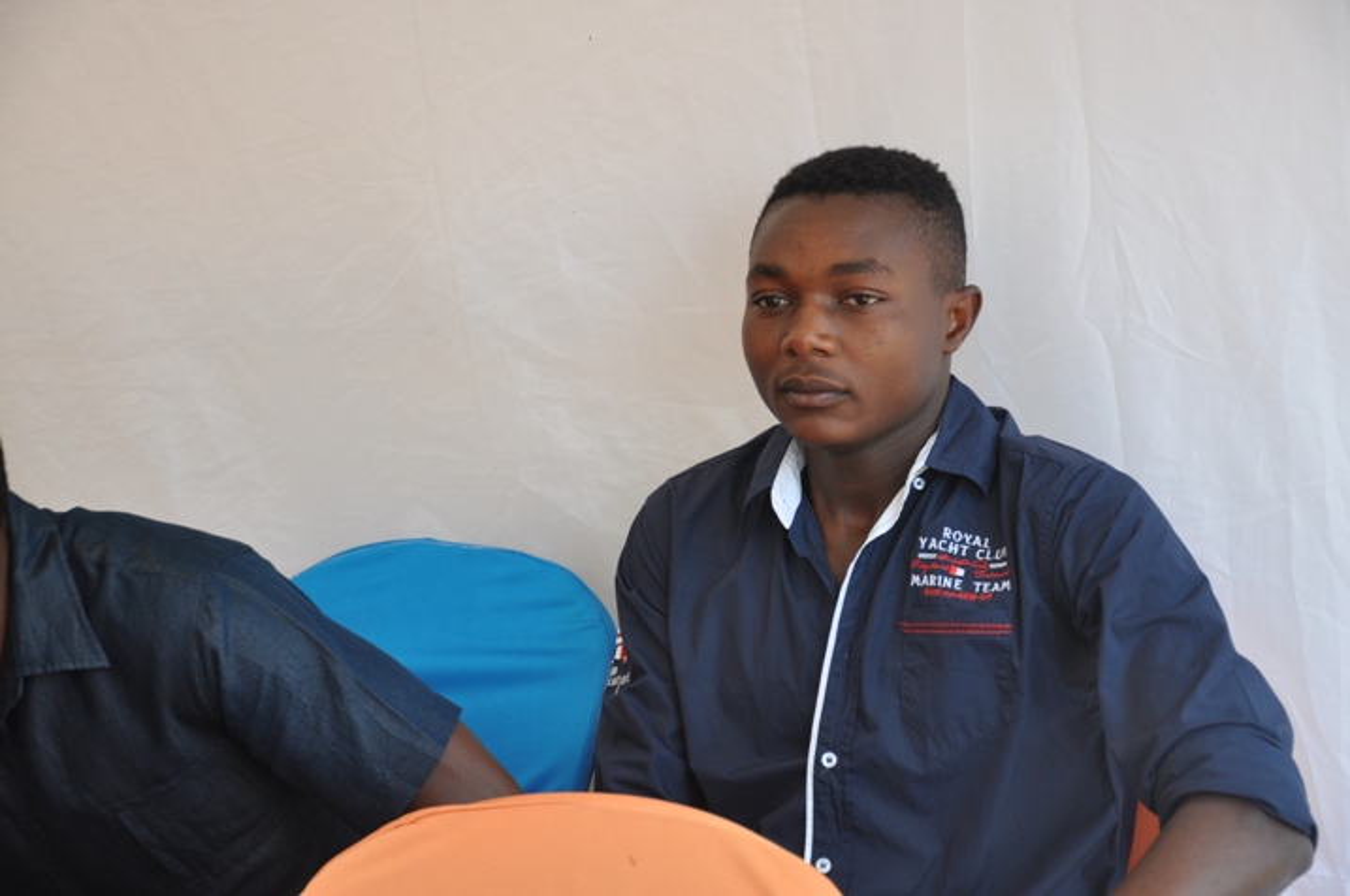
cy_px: 448
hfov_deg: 20.6
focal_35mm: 99
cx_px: 675
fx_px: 3707
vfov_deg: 13.8
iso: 500
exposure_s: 1/250
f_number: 5.3
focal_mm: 66
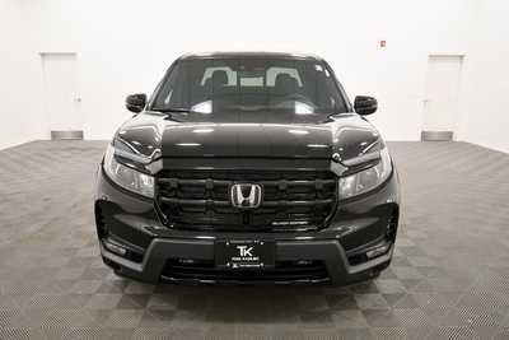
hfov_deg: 65.5
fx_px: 396
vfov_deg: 46.4
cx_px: 254
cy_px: 170
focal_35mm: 28
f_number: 5.6
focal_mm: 19
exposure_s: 1/125
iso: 1400
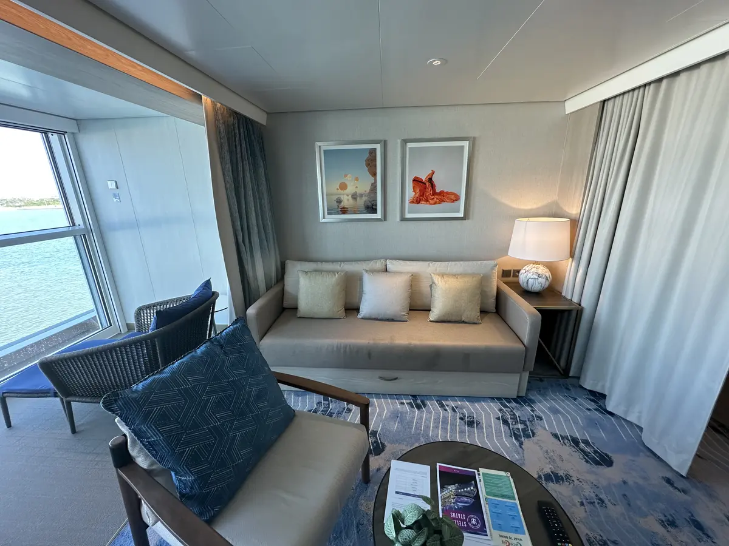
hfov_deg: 102.1
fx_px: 295
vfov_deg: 85.7
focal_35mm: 14
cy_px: 273
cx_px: 364
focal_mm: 2.22
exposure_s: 1/99
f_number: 2.2
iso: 125
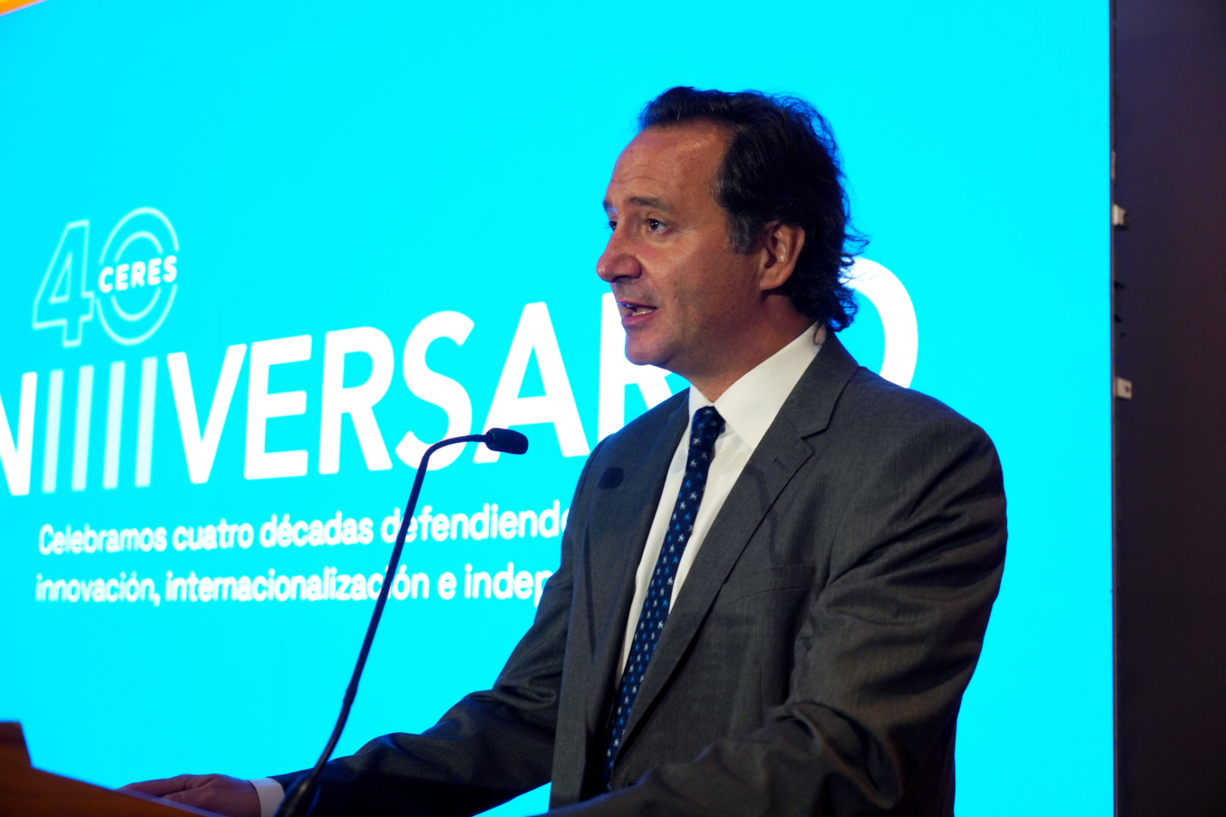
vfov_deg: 23.8
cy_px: 408
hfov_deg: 35.1
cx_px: 613
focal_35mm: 57
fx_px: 1941
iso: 400
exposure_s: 1/60
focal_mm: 38
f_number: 2.8
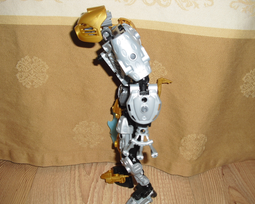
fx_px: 287
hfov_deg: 47.9
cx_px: 129
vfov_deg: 39.2
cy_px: 102
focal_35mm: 38
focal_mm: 6.3
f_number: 3.1
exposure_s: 1/60
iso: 64
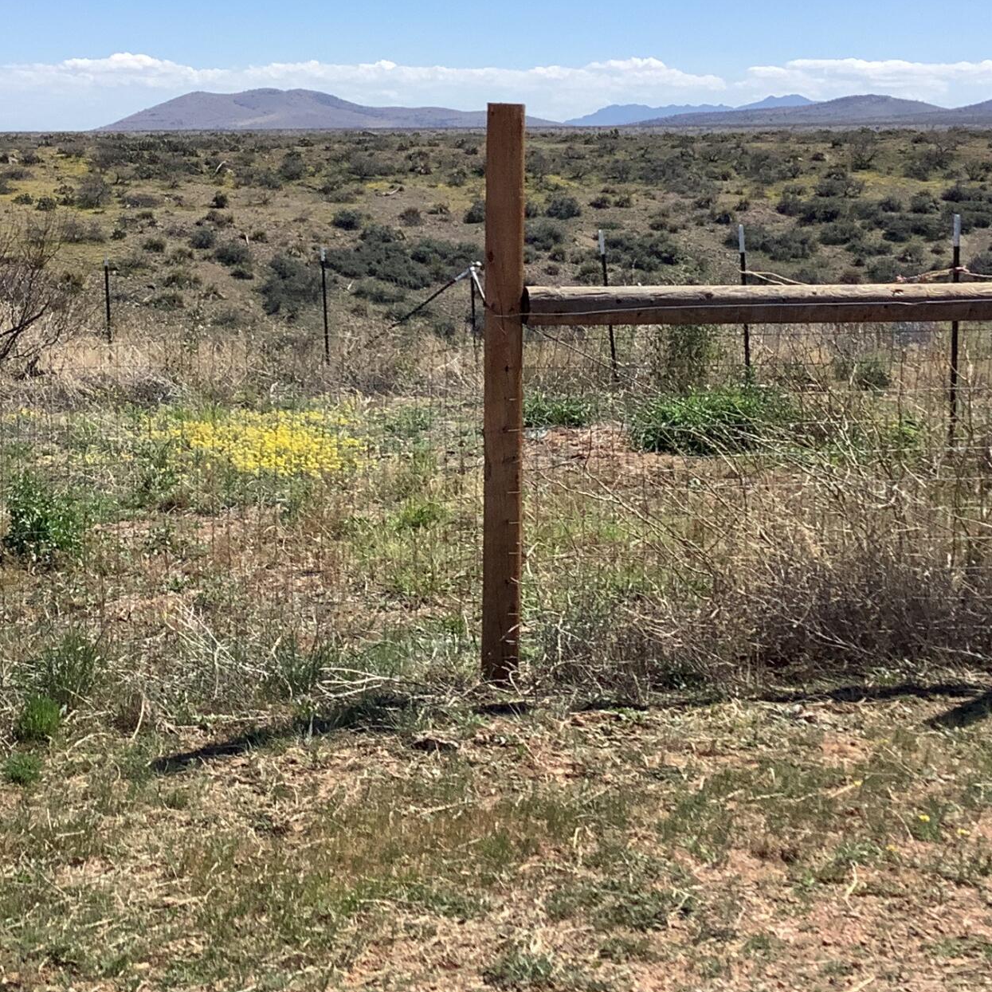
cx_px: 366
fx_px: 2140
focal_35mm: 66
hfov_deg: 26.0
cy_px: 294
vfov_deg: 25.9
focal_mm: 3.3
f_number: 2.4
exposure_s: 1/1631
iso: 25
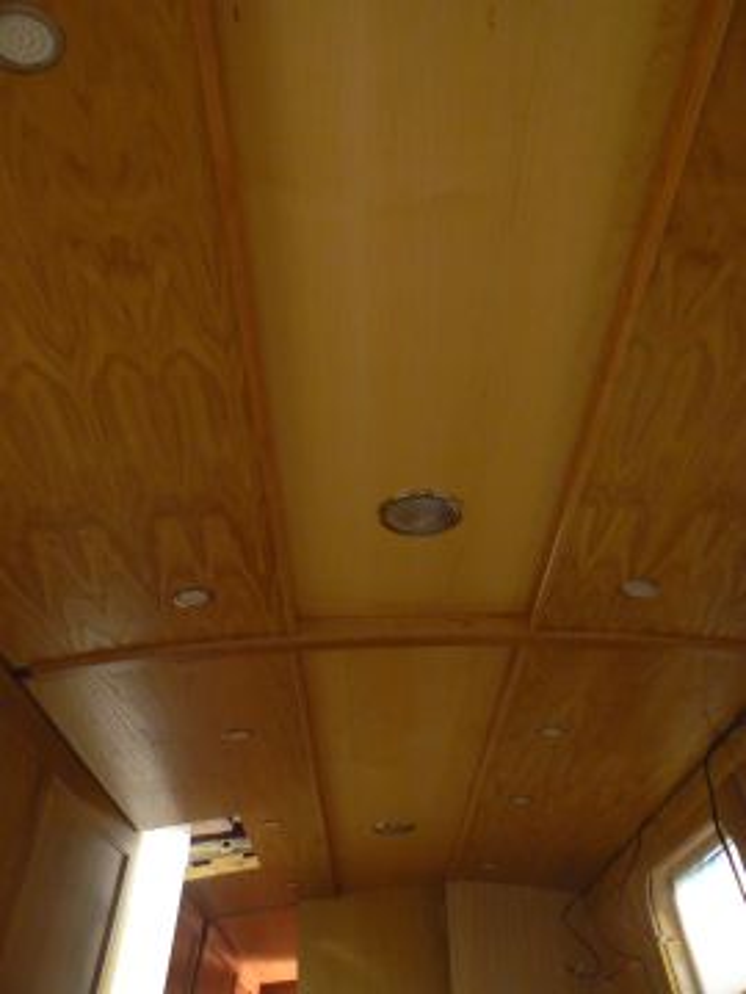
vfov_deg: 51.4
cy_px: 497
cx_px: 373
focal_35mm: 36
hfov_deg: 39.7
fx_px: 1034
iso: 200
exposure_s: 1/4
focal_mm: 6
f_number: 2.8
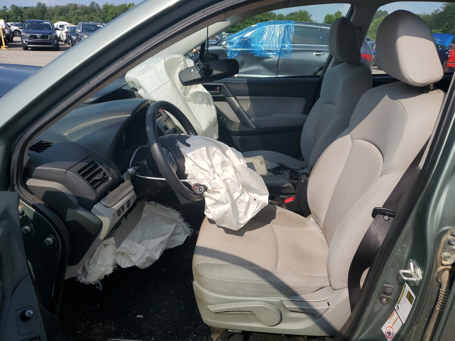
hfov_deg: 67.3
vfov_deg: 53.1
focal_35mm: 26
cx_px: 228
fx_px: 342
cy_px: 170
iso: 50
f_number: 1.5
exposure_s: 1/5000
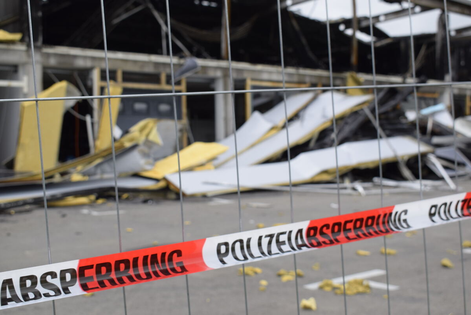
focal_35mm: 51
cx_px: 236
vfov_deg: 26.5
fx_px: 667
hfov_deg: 38.9
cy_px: 158
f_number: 7.1
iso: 400
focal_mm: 34
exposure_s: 1/200
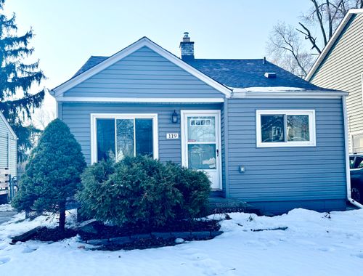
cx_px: 182
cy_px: 138
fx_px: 253
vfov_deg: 57.2
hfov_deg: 71.3
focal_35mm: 24
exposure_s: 1/2710
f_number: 1.78
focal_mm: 6.76
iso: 80
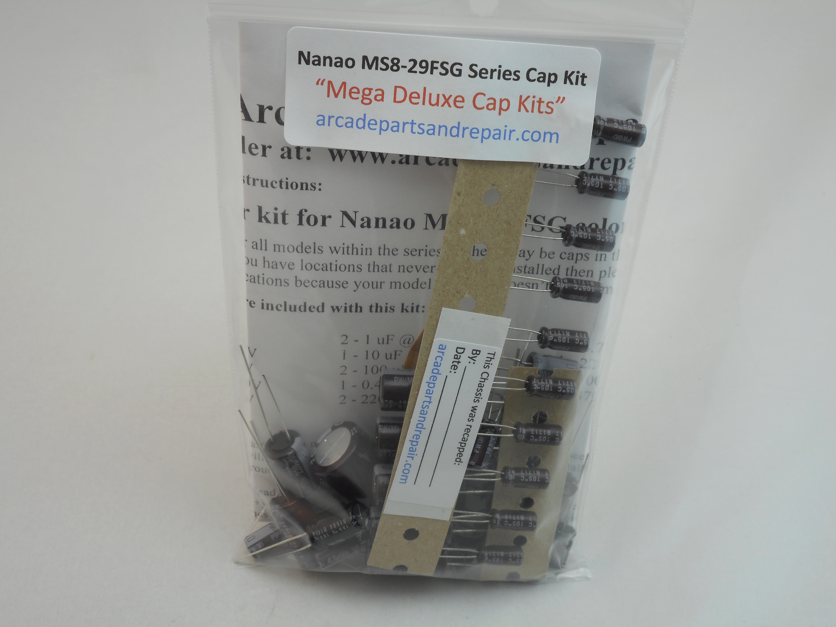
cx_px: 418
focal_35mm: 51
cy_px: 314
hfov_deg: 37.5
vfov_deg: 28.6
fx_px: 1232
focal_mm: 9.1
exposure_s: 1/30
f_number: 4.9
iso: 80
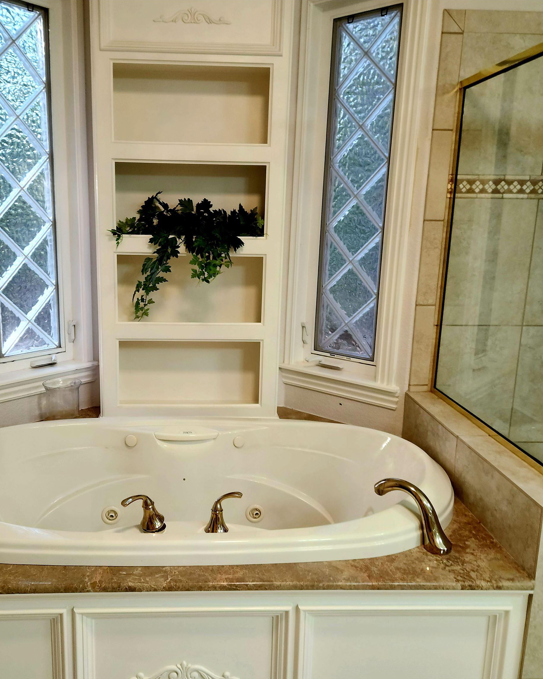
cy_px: 339
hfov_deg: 48.3
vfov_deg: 58.8
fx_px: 603
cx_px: 223
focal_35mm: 30
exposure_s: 1/60.2
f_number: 1.8
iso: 80
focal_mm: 5.4
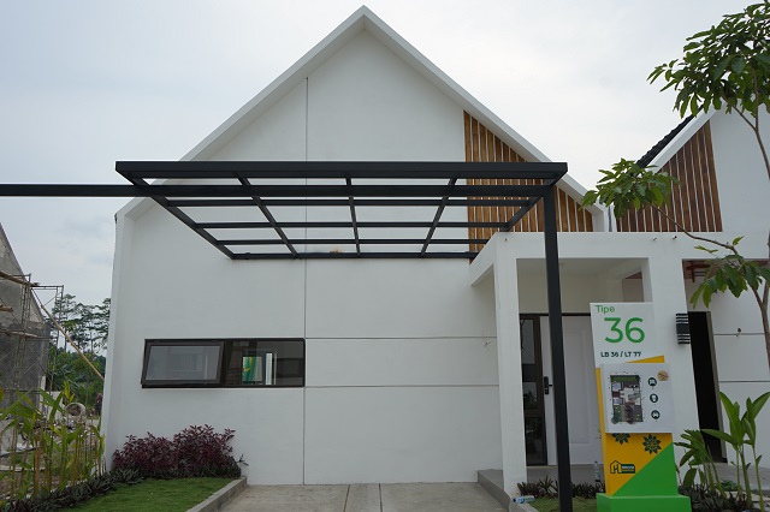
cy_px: 256
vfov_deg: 44.9
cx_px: 385
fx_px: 620
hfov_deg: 63.7
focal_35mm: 29
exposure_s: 1/500
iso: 100
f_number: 5
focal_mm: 29
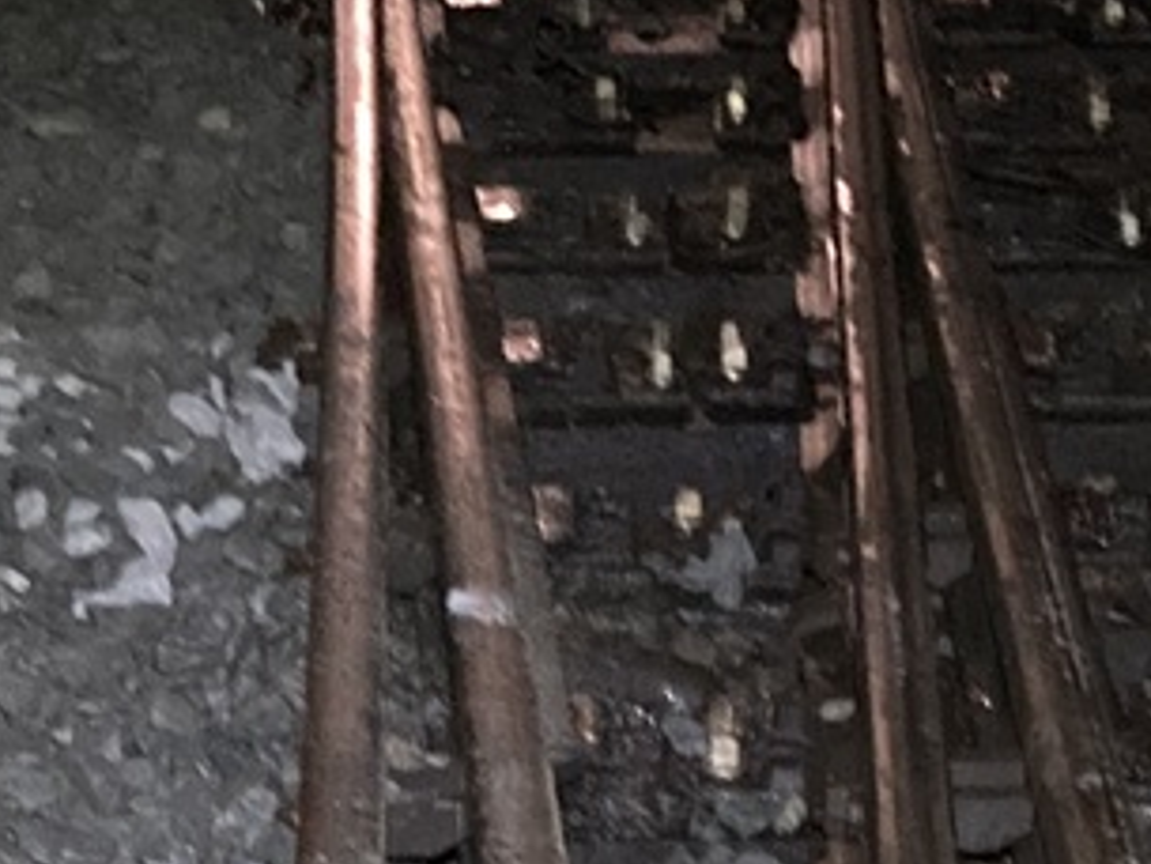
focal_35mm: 94
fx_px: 3127
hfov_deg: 20.8
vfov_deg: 15.7
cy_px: 215
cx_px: 370
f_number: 1.8
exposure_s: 1/15
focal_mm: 3.99
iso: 800
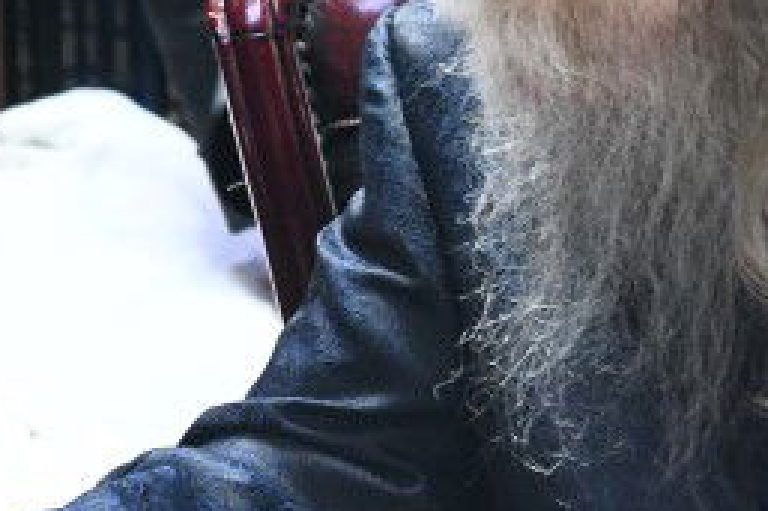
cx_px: -42
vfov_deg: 6.1
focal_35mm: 224
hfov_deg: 9.1
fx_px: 4775
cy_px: -102
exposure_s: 1/50
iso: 5000
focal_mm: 50
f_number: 5
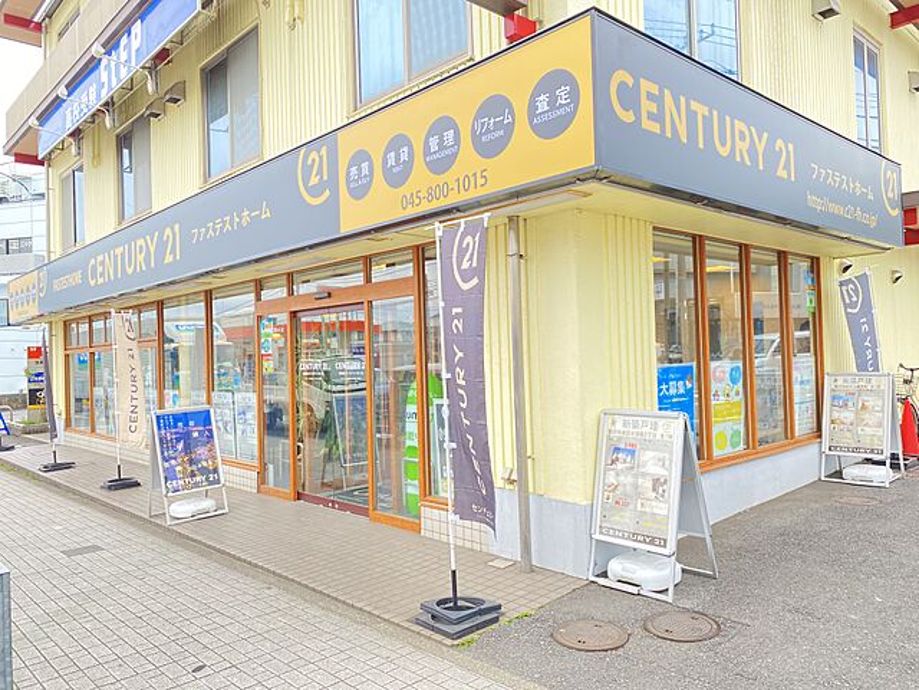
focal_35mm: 26
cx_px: 460
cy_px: 345
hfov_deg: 67.3
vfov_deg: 53.1
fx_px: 690
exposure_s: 1/161
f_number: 1.8
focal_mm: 4.25
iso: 32
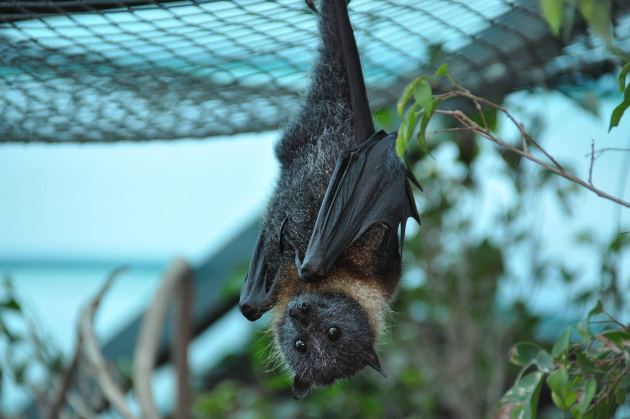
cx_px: 315
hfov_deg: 4.6
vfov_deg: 3.0
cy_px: 210
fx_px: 7866
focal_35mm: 450
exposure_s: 1/160
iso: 1000
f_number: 5.6
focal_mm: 300
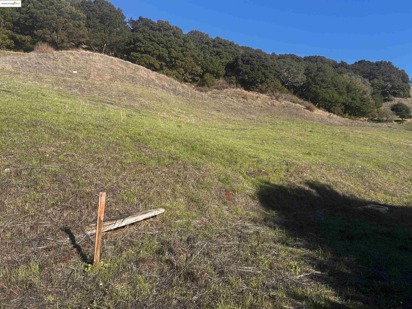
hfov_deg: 67.3
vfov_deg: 53.1
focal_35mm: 26
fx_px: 309
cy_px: 154
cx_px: 206
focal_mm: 5.7
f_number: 1.5
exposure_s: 1/2083
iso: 50
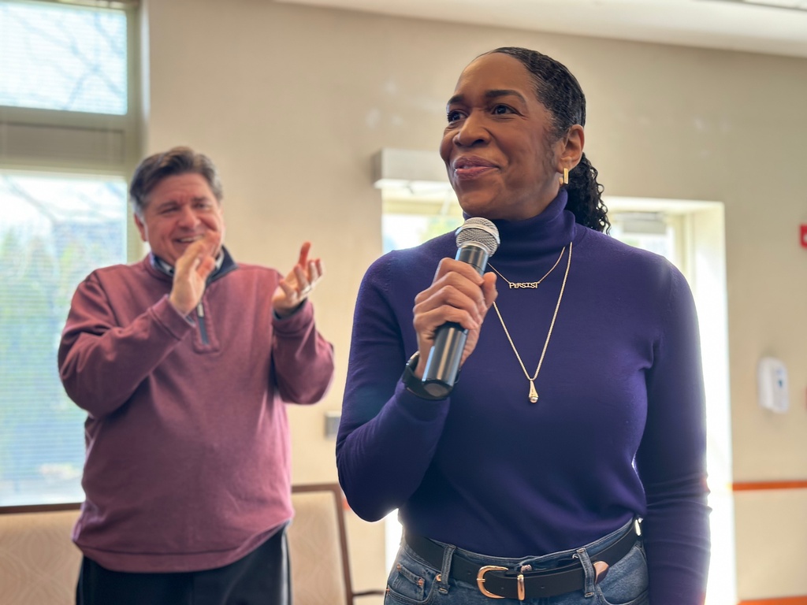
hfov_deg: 39.7
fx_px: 1119
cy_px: 302
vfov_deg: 30.3
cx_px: 404
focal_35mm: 48
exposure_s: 1/120
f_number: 1.78
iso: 125
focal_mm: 6.86
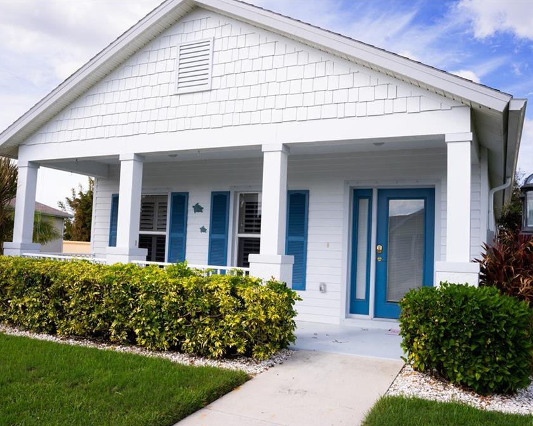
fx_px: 510
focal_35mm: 32
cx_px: 238
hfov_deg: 55.0
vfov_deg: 45.4
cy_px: 215
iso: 200
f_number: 10
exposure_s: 1/250
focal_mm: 28.3
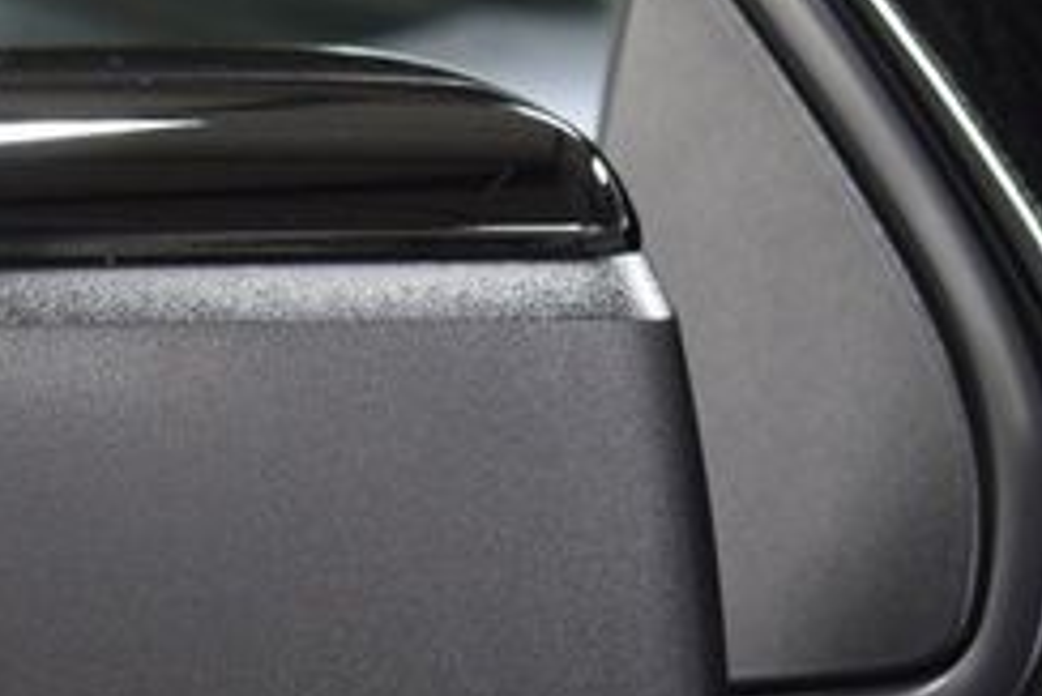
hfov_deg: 11.4
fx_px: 5135
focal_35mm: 177
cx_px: -47
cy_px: 677
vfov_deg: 7.7
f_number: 4.5
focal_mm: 45
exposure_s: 1/60
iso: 1600
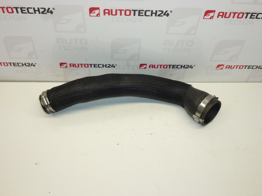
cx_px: 131
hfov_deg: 55.4
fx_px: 250
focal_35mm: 33
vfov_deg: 42.9
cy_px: 98
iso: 400
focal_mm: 5.9
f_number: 3.6
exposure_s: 1/320
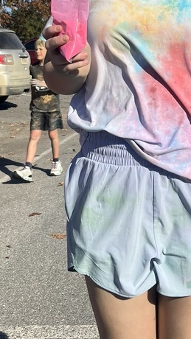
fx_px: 567
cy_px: 45
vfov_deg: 32.0
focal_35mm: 63
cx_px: 167
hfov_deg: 18.8
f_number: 1.6
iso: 50
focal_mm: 5.1
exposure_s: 1/5848
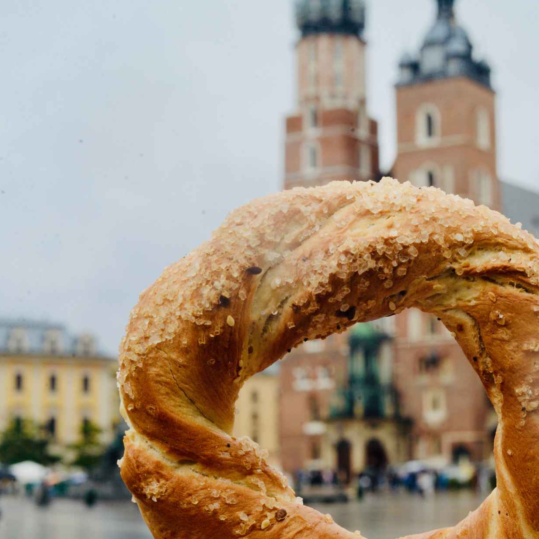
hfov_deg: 25.9
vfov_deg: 26.1
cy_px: 262
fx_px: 1163
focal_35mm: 66
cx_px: 374
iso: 1000
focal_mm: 50
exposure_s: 1/250
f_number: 16
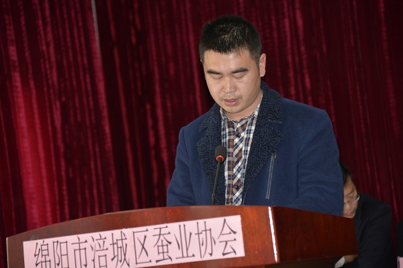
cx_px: 202
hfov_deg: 13.7
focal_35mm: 150
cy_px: 134
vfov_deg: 9.1
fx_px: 1679
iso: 800
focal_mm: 150
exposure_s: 1/60
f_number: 5.6
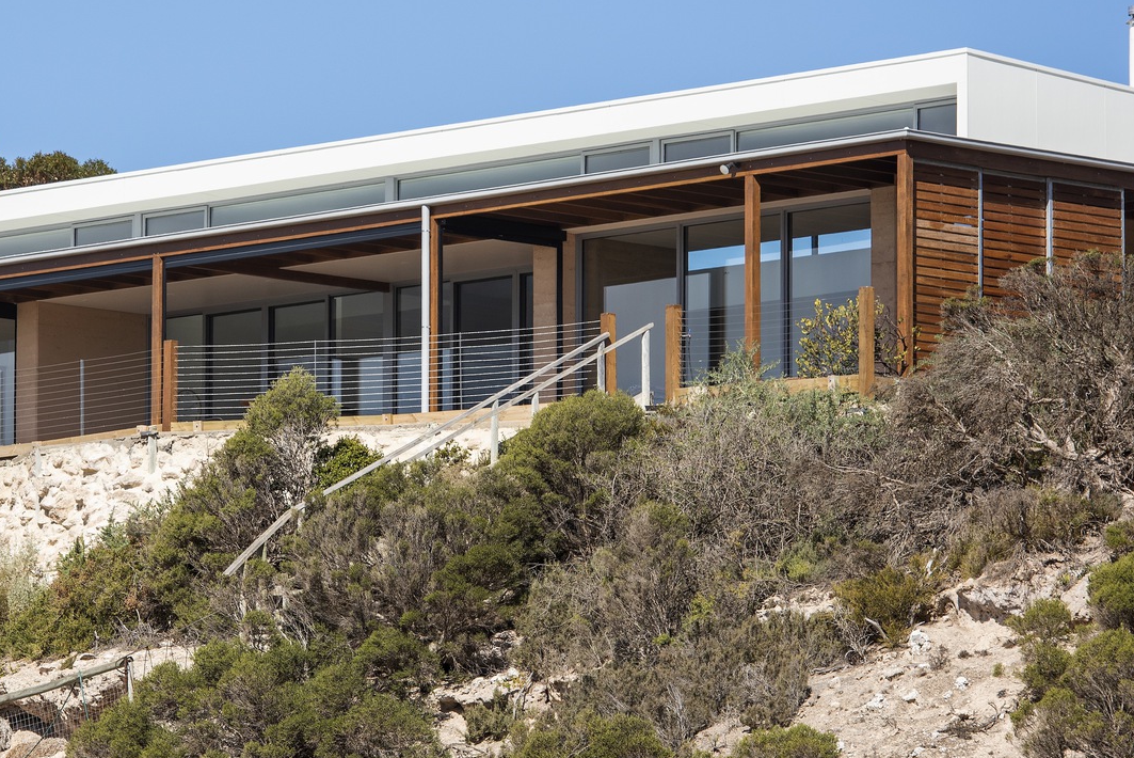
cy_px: 264
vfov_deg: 4.6
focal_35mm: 301
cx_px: 321
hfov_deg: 6.8
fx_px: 9486
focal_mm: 160
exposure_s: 1/500
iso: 125
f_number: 9
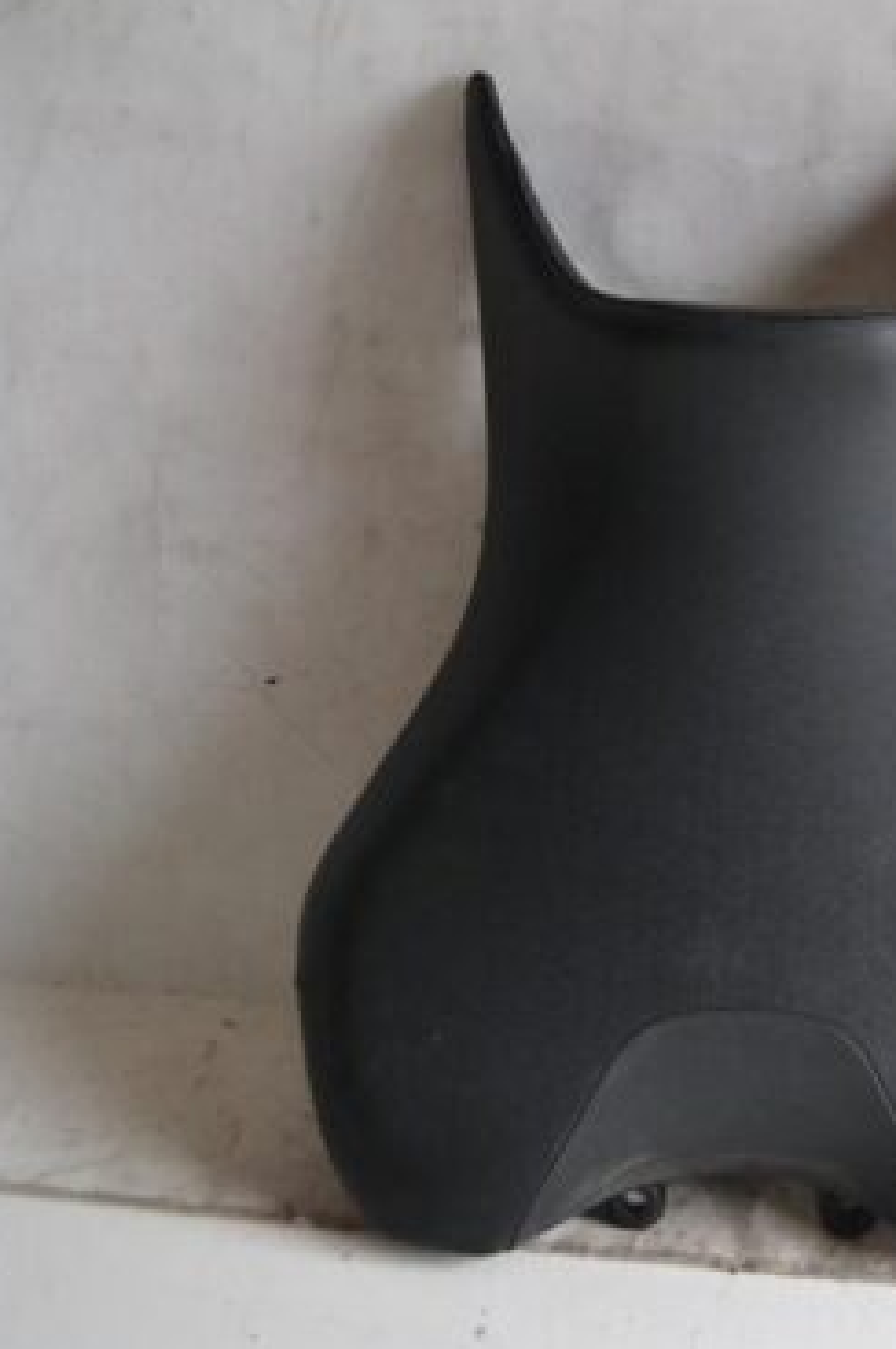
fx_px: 2020
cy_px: 658
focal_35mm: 54
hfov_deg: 24.5
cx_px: 760
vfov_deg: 36.9
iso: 1600
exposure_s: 1/640
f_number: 4
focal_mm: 22
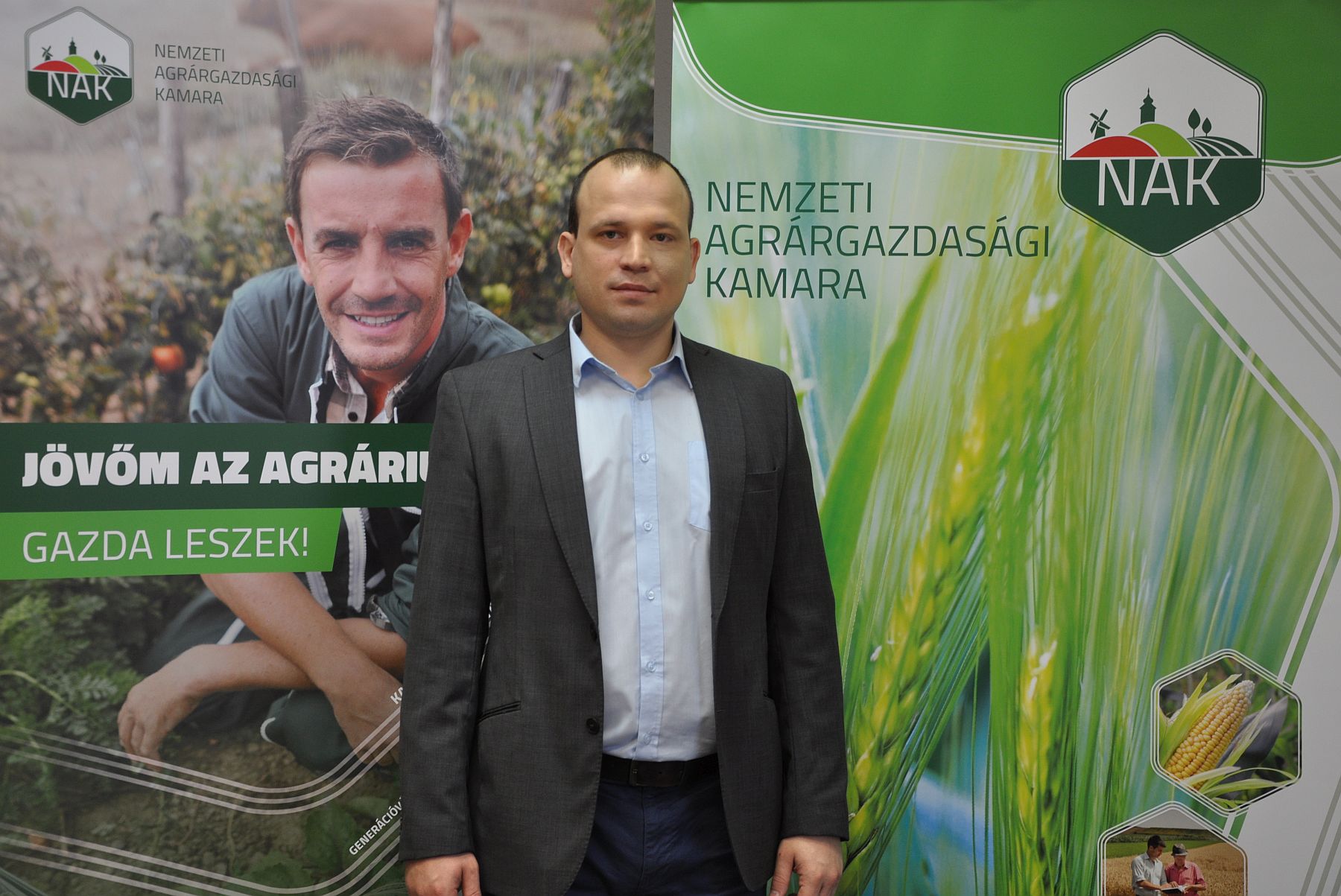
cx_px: 670
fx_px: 2348
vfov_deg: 21.6
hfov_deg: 31.9
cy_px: 448
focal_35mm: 63
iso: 400
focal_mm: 42
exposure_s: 1/50
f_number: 4.8
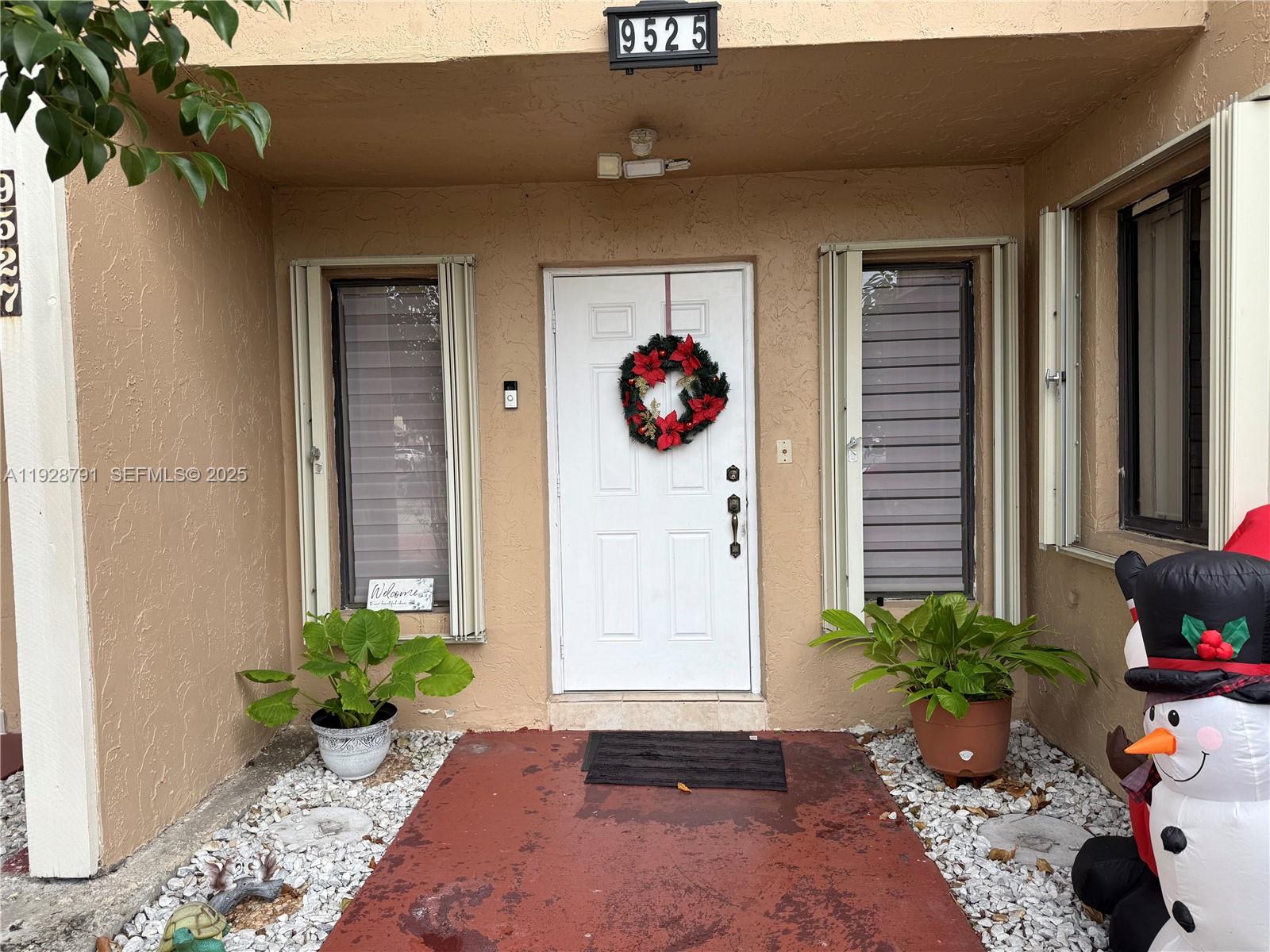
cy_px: 476
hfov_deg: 71.6
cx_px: 635
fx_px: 881
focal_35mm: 24
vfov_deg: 56.8
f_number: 1.78
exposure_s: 1/708
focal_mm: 6.76
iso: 80
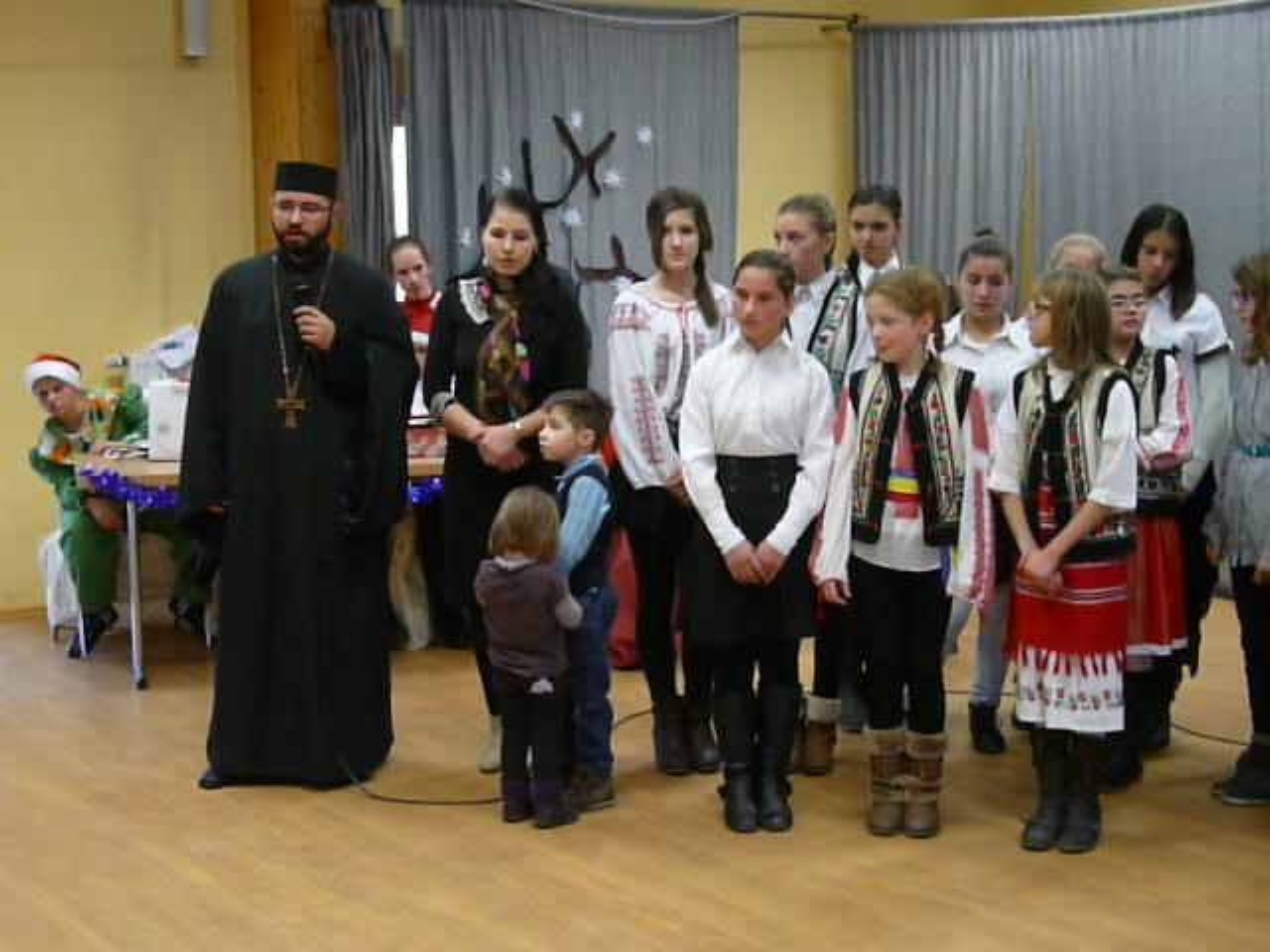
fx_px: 2311
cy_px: 476
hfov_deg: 30.7
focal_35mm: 63
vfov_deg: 23.3
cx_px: 635
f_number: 3.8
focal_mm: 10.4
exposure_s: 1/40
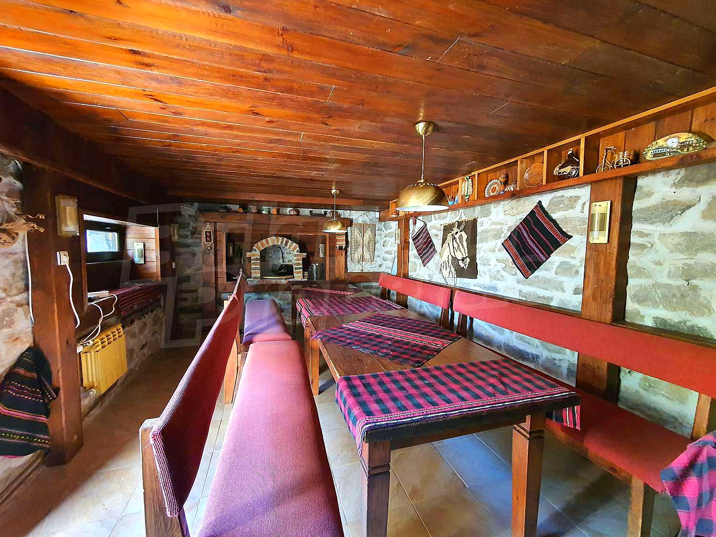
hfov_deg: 106.2
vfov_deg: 89.9
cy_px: 268
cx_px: 358
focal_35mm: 13
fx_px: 269
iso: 500
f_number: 2.2
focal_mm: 1.8
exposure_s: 1/33
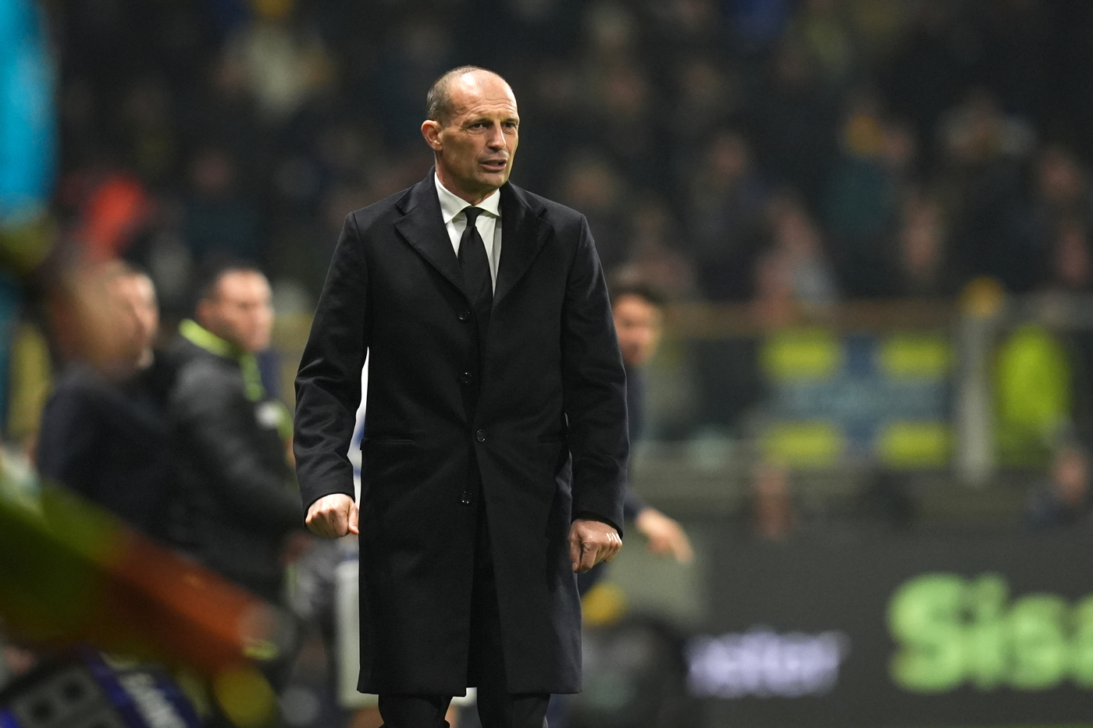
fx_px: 12142
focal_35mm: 400
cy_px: 364
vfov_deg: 3.4
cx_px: 546
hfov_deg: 5.2
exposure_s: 1/1250
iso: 2500
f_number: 3.2
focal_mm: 400
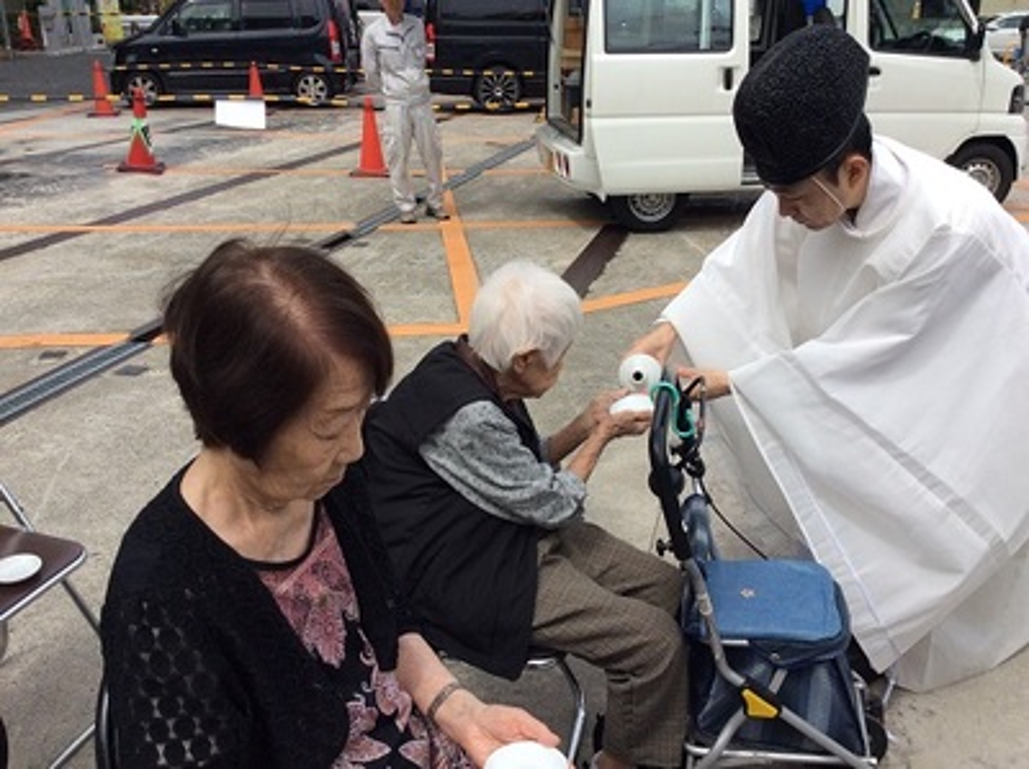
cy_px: 384
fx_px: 950
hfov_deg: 56.9
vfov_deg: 44.1
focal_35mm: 32
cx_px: 514
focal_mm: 3.3
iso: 32
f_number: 2.4
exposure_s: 1/1362
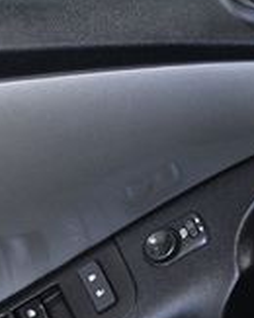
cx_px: -344
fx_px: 1808
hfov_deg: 7.5
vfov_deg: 10.0
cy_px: 353
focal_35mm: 192
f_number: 5.6
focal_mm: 35
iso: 2500
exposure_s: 1/125
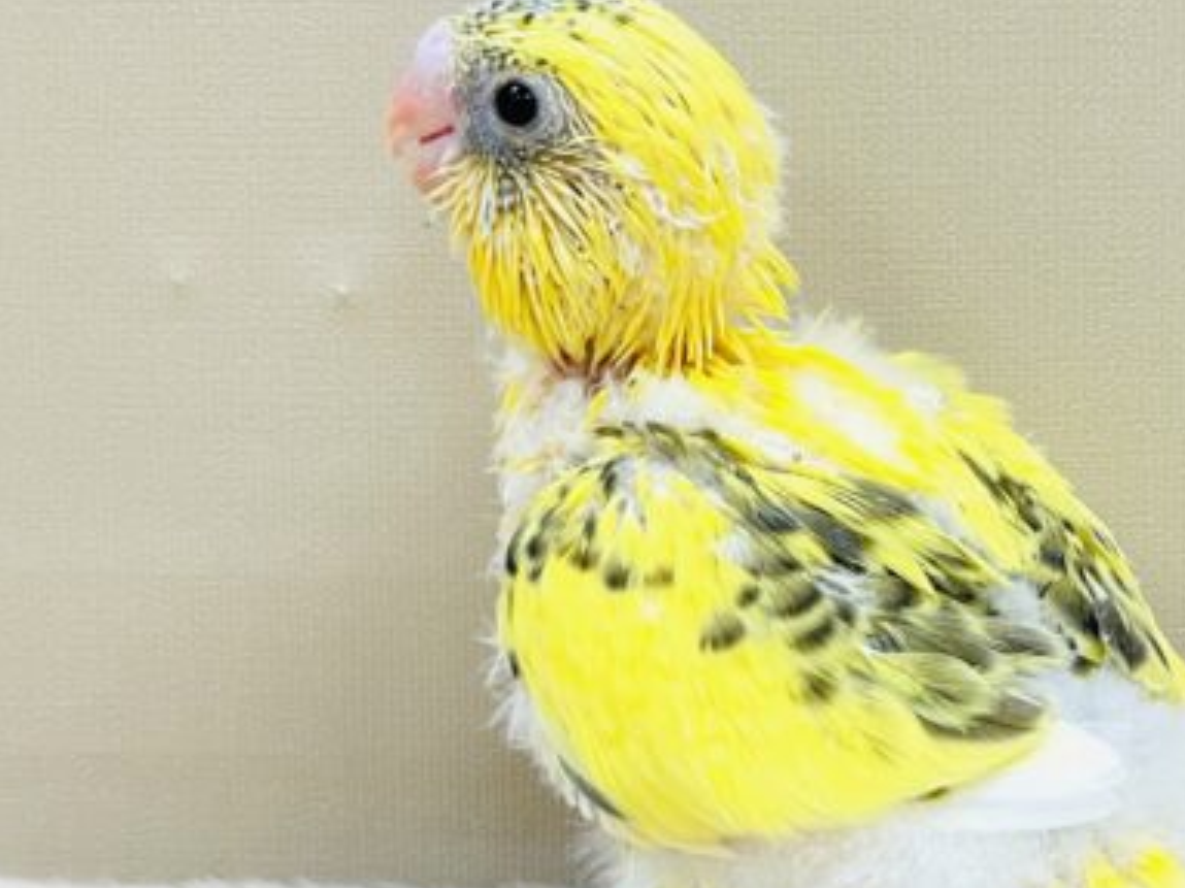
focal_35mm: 87
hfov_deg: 22.3
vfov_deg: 16.9
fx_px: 2977
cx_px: 863
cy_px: 582
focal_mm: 6
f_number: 2
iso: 80
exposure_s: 1/99
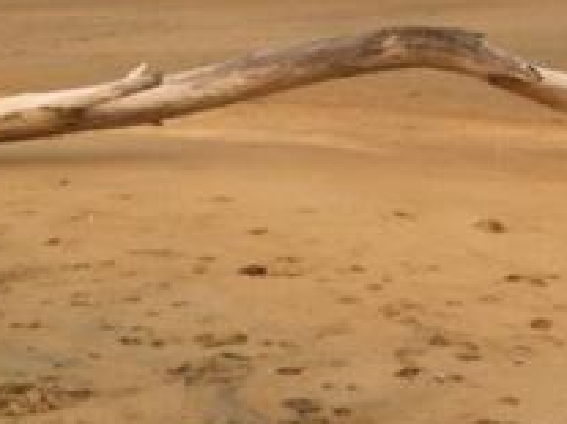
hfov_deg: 26.0
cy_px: 48
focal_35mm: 70
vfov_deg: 20.6
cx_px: 603
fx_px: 1146
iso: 32
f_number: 2.2
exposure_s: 1/50
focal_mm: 4.15
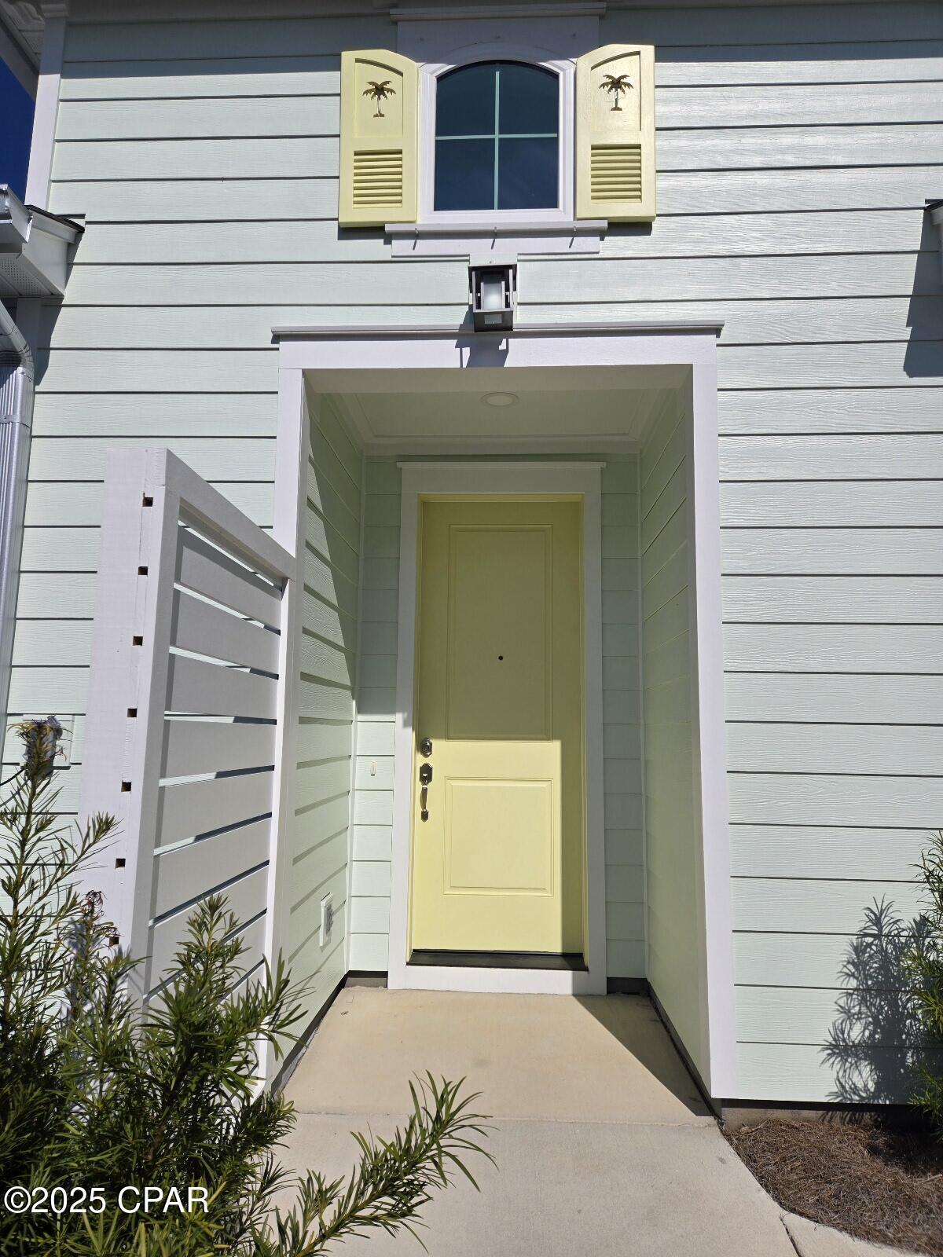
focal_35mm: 23
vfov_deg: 73.9
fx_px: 835
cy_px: 628
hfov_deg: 58.9
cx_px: 472
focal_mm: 5.4
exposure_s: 1/10000
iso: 25
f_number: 1.8
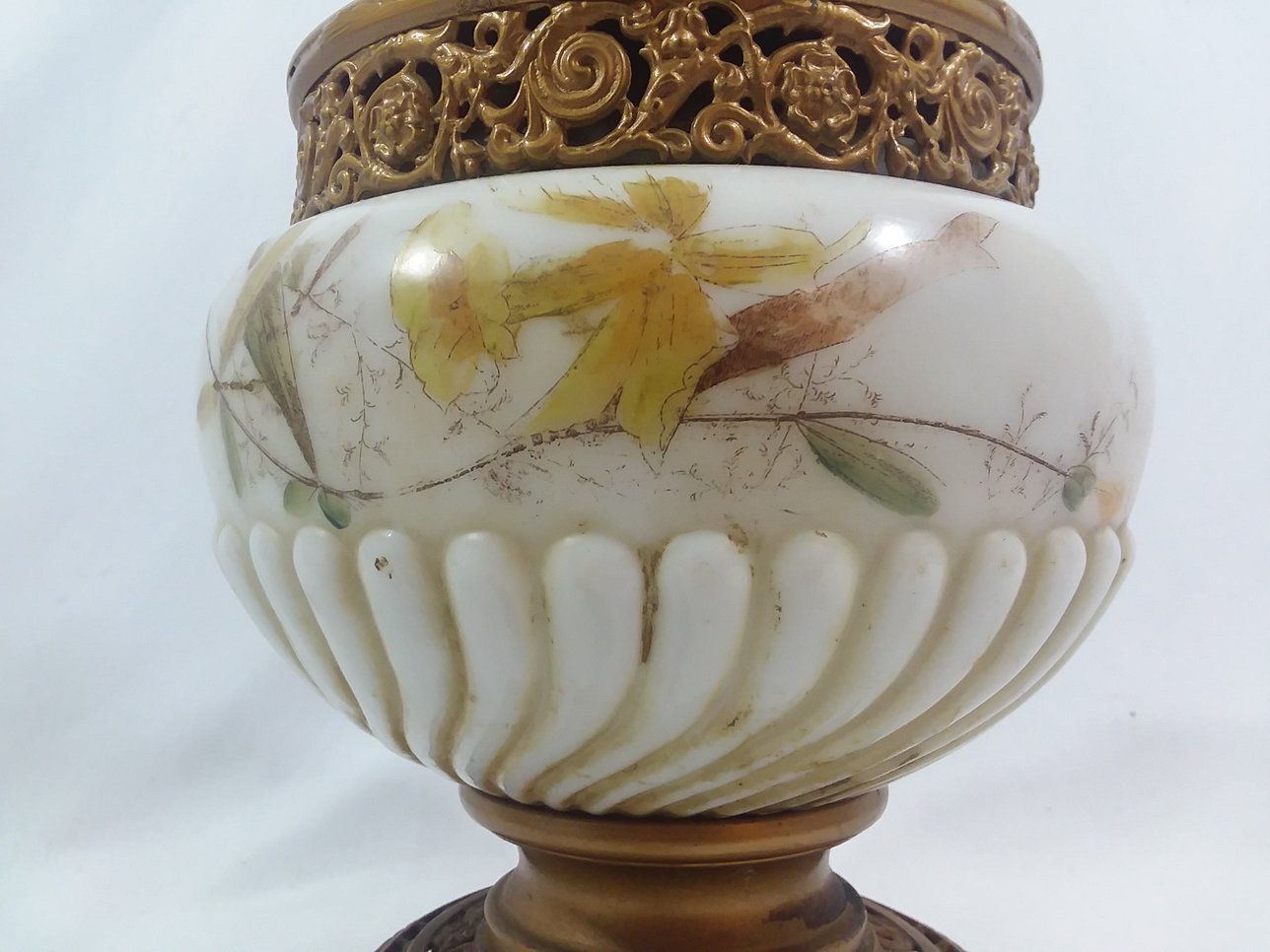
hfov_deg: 61.7
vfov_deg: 48.2
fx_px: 1064
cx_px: 635
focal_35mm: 29
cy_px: 476
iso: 100
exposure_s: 1/30
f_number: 1.9
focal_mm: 2.47
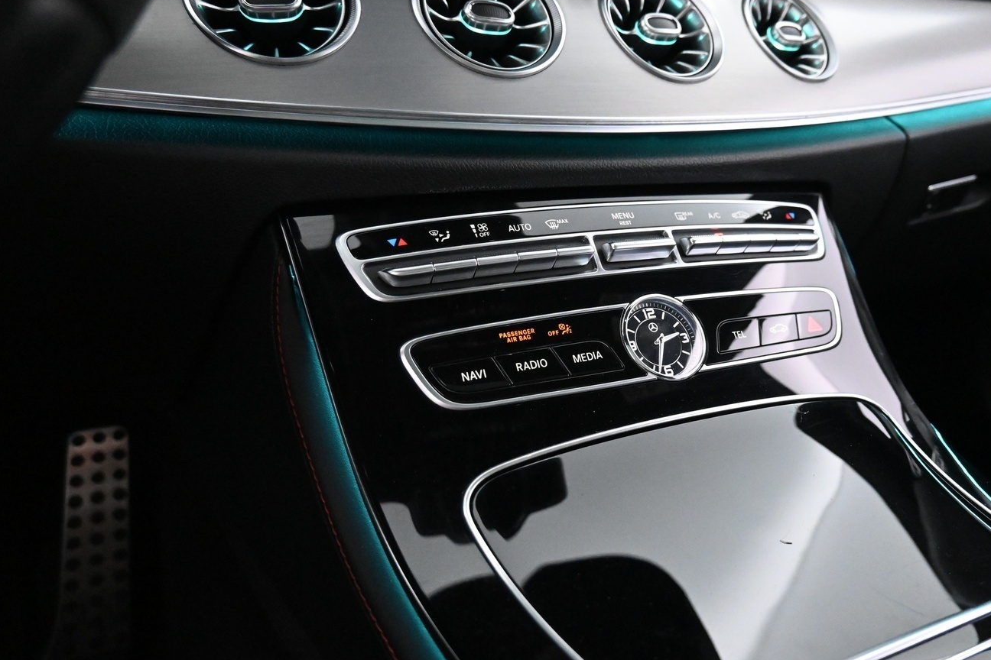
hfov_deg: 61.4
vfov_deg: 43.5
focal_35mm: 30
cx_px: 593
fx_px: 826
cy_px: 291
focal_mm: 16
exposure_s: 1/125
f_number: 3.5
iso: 6400
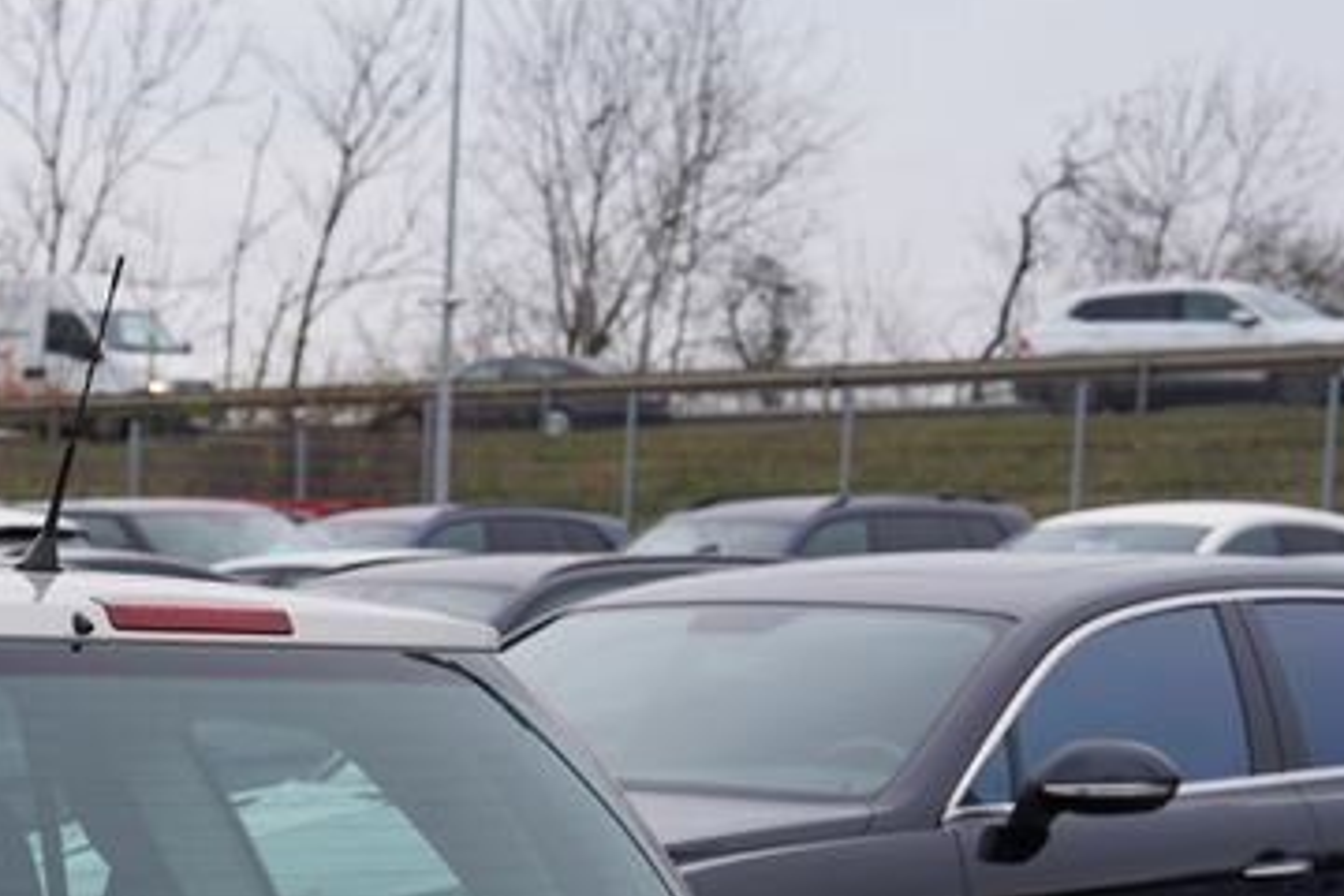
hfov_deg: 15.5
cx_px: -448
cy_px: 1066
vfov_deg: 10.8
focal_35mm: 125
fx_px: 4666
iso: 100
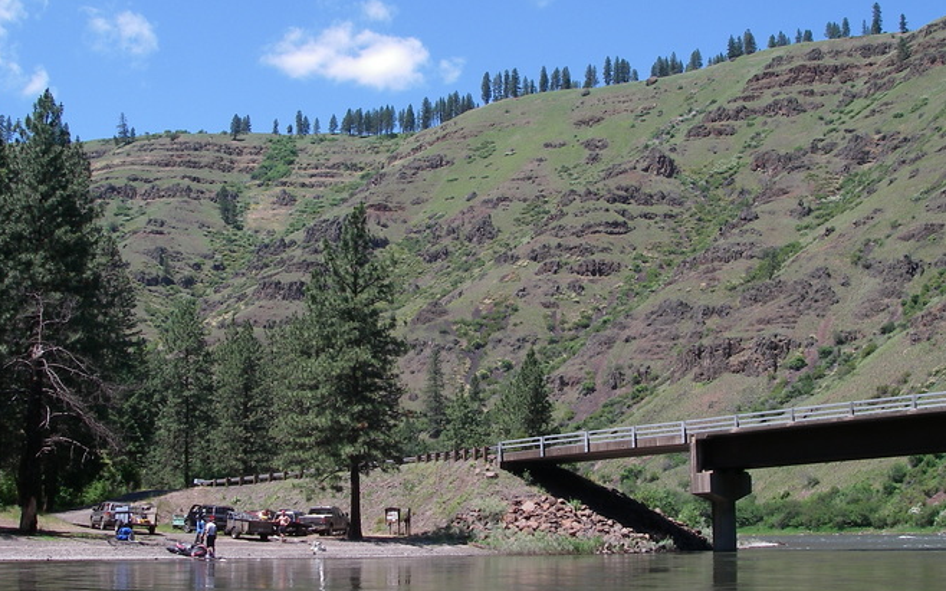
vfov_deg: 26.3
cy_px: 336
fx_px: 1263
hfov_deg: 41.0
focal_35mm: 49
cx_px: 446
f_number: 6.6
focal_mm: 6.3
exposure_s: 1/125
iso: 64
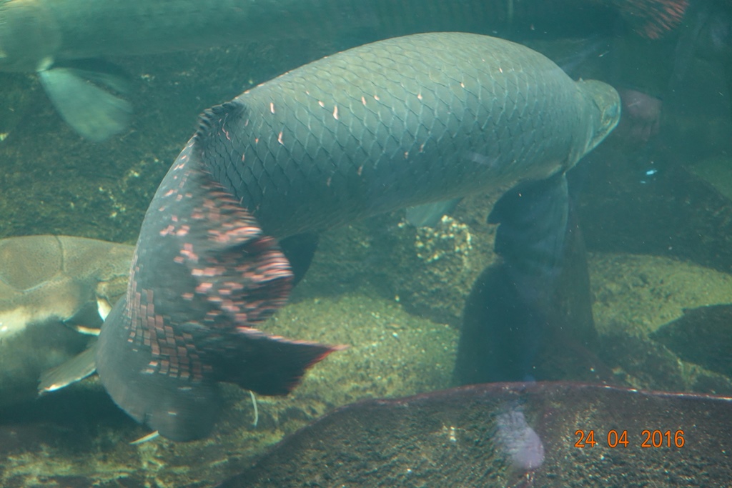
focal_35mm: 70
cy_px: 244
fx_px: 1423
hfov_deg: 28.8
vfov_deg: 19.5
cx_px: 366
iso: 800
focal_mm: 25.7
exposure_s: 1/25
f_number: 2.8
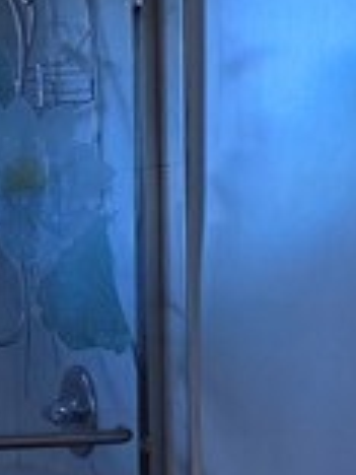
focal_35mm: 151
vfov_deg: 13.0
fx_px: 2071
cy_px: 381
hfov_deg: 9.7
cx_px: -24
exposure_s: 1/120
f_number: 1.7
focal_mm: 6.3
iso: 125
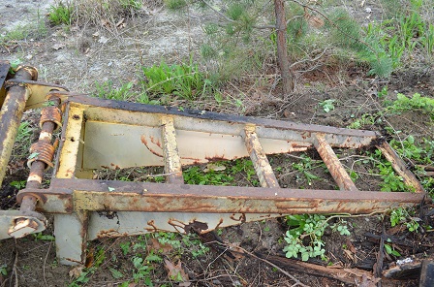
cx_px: 217
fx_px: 325
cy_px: 144
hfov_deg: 67.5
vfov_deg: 47.7
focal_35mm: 27
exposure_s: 1/160
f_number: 6.3
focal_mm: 18
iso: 200
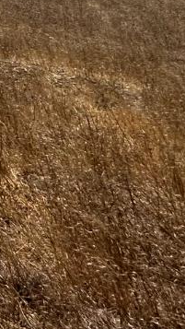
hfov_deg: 11.5
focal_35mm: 64
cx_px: -358
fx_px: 558
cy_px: -129
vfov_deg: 26.4
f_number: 2.2
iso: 50
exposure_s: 1/3731
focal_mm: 2.22
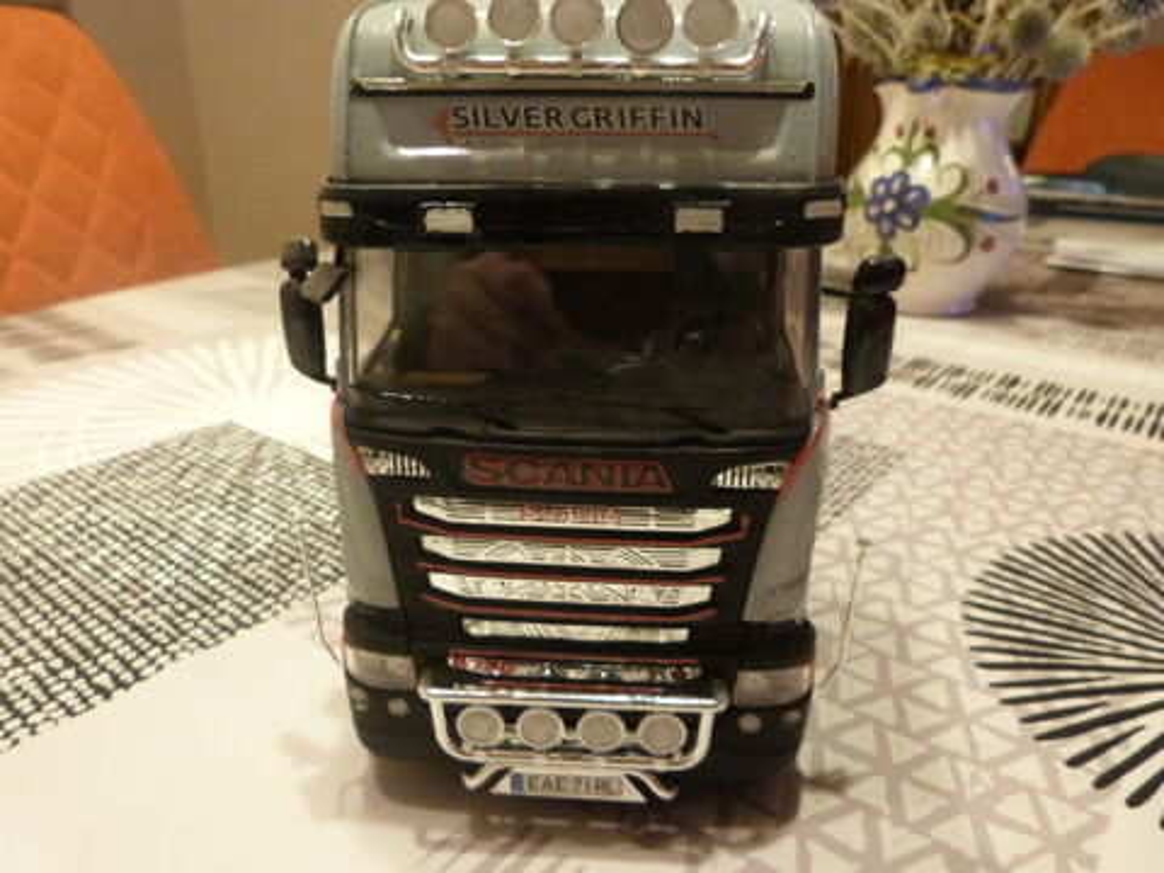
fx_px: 841
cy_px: 436
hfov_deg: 69.4
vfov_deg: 54.9
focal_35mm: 25
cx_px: 582
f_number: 2.8
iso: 400
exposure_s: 1/10
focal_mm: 4.5
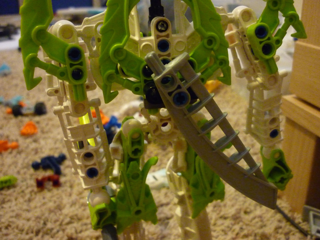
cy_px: 120
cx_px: 160
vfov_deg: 42.9
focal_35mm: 33
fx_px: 305
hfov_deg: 55.4
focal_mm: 5.5
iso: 800
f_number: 2.8
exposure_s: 1/13
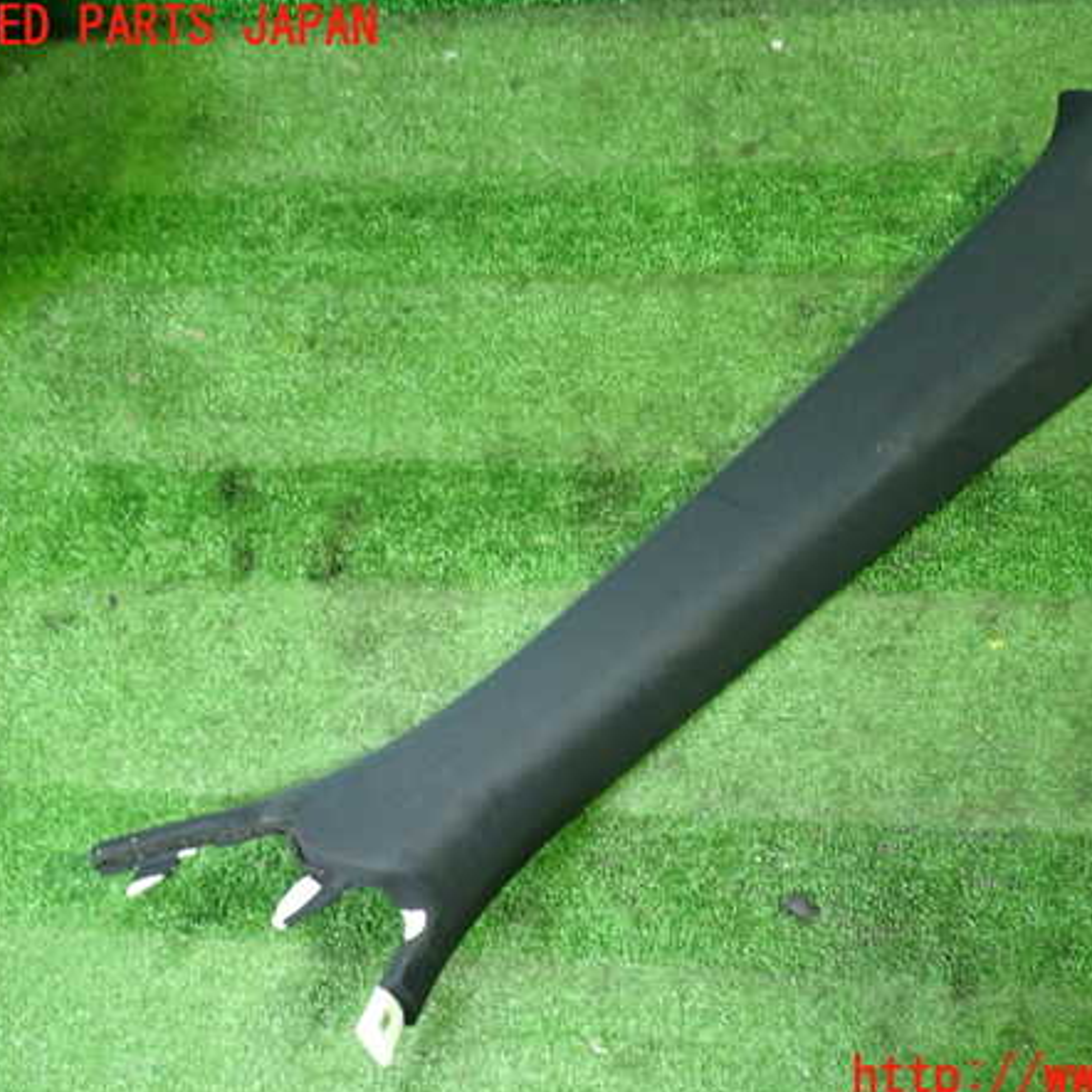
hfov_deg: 45.7
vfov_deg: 46.0
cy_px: 553
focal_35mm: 36
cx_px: 670
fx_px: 1285
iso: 500
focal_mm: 5.4
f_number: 2.3
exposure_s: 1/30
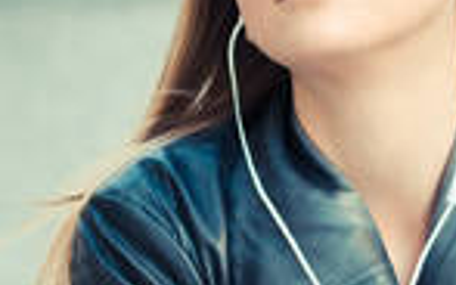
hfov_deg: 7.9
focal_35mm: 265
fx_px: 3295
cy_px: 316
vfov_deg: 4.9
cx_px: 338
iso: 500
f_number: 2.8
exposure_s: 1/400
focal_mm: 85
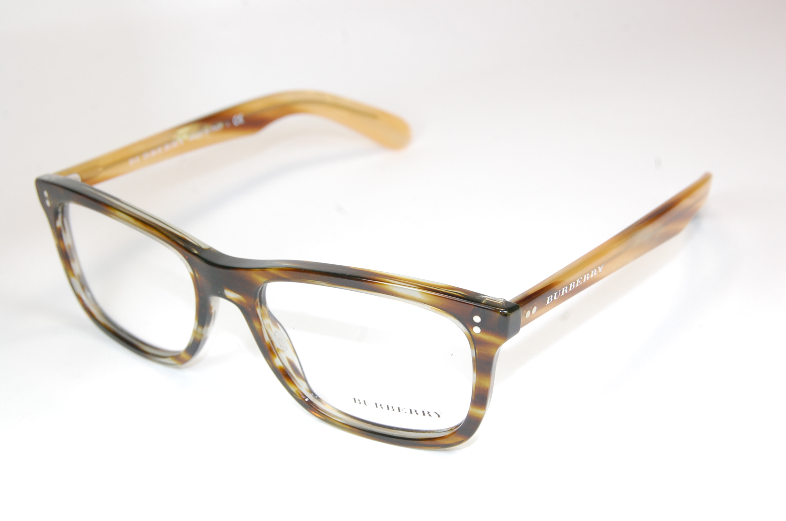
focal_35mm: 68
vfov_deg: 20.1
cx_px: 393
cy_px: 260
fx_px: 1471
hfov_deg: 29.9
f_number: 10
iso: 800
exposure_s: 1/250
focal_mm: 45
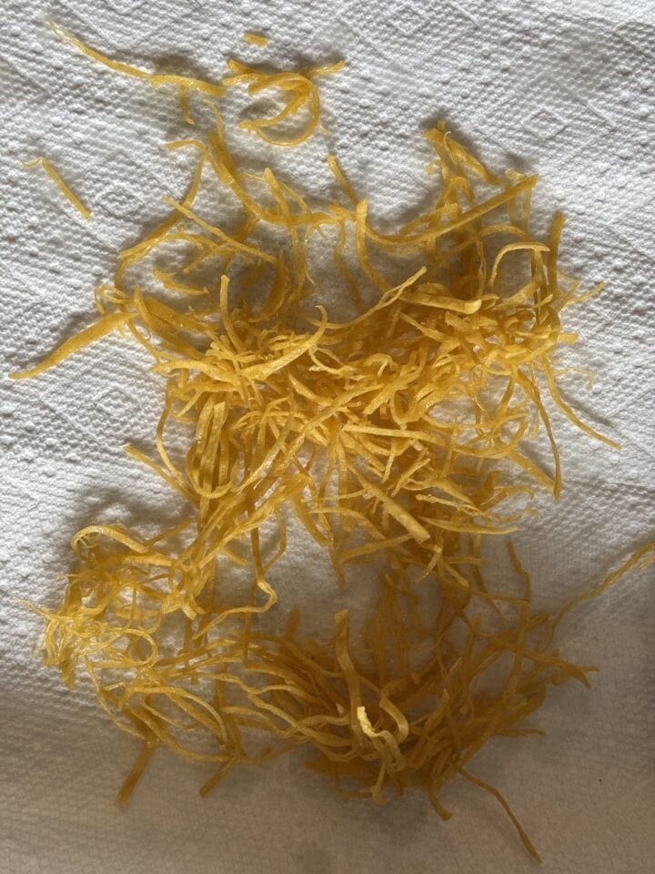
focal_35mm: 48
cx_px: 328
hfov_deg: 30.3
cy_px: 437
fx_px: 1211
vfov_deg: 39.7
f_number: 1.78
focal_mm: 6.76
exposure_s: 1/125
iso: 64
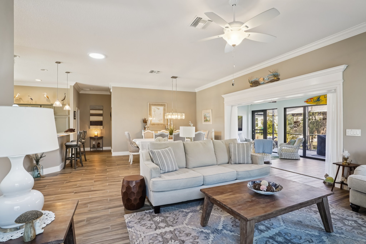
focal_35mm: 17
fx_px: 173
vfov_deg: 70.4
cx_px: 183
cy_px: 122
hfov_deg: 93.3
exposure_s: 1/10
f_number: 9
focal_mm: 17
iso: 400
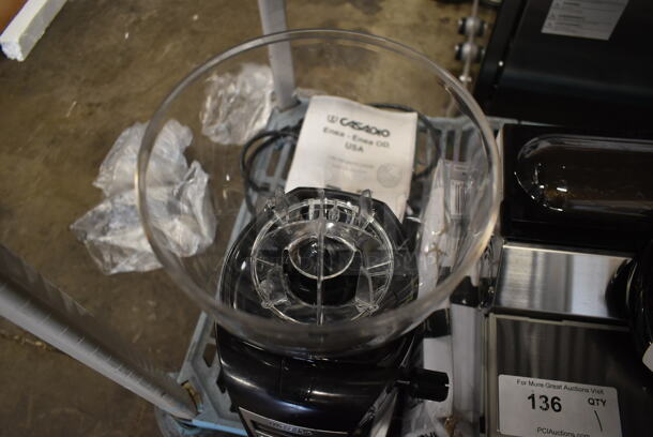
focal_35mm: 27
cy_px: 218
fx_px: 490
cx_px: 326
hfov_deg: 67.3
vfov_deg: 48.0
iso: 900
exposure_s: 1/30
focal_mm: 18
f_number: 3.5
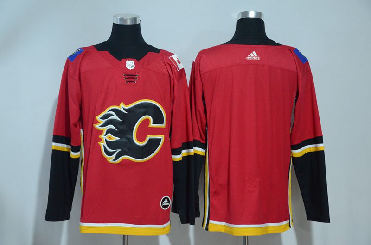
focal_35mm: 63
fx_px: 648
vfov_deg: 21.5
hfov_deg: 32.0
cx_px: 186
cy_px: 122
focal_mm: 42
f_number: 4.5
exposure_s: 1/40
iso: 4000
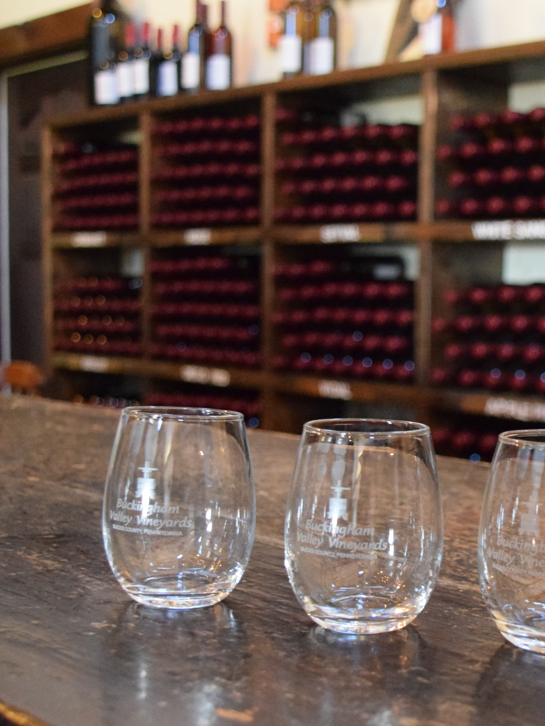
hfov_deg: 25.0
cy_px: 450
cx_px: 487
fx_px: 1194
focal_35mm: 57
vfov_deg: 33.7
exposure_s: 1/50
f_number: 3.5
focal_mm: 21
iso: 6400
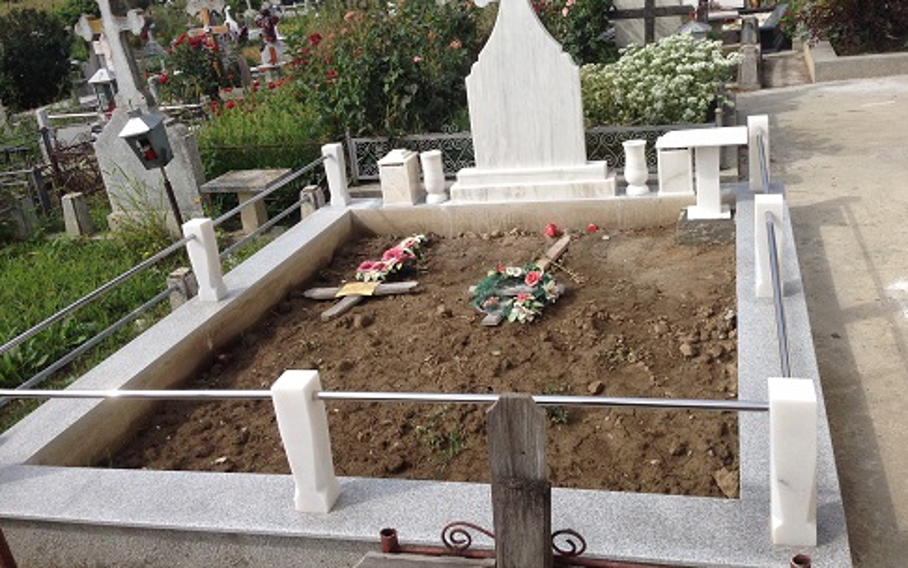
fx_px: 891
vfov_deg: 35.2
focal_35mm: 36
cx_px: 454
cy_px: 220
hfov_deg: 54.0
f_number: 2.4
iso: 50
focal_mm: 4.12
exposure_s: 1/1748
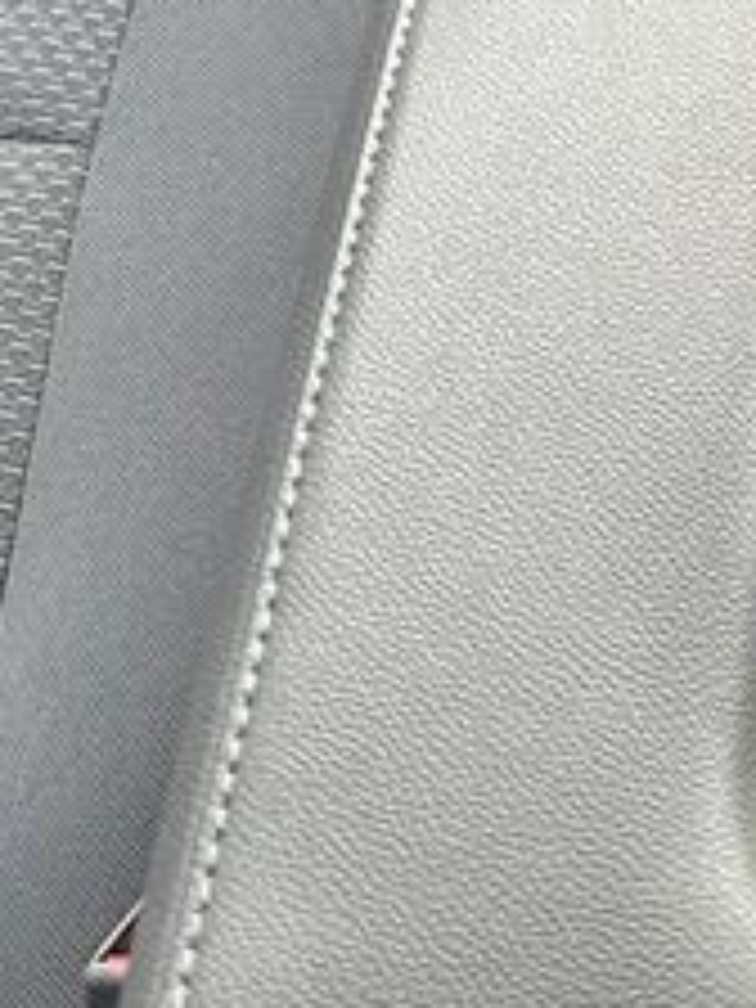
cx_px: 1080
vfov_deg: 12.4
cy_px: -1138
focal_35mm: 137
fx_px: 3989
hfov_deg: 10.5
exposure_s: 1/156
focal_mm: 6.86
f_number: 1.78
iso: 64
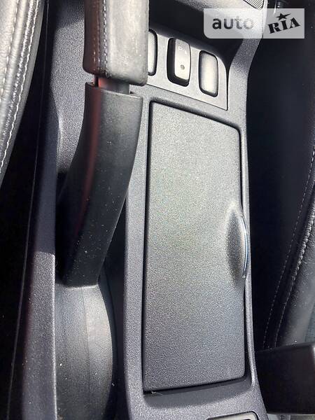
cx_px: 158
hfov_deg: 49.7
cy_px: 210
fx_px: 340
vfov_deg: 63.4
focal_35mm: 28
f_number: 1.8
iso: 20
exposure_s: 1/340
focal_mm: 4
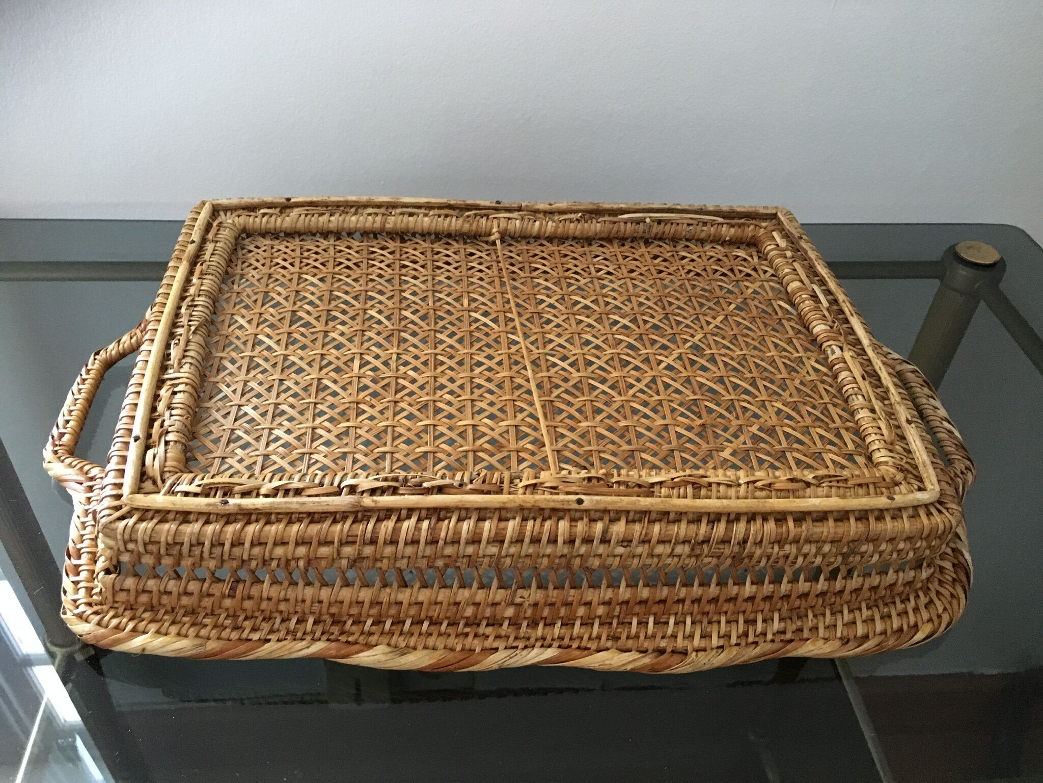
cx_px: 522
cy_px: 392
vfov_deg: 48.2
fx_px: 874
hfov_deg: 61.7
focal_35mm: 29
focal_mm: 4.15
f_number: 2.2
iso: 250
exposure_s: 1/17
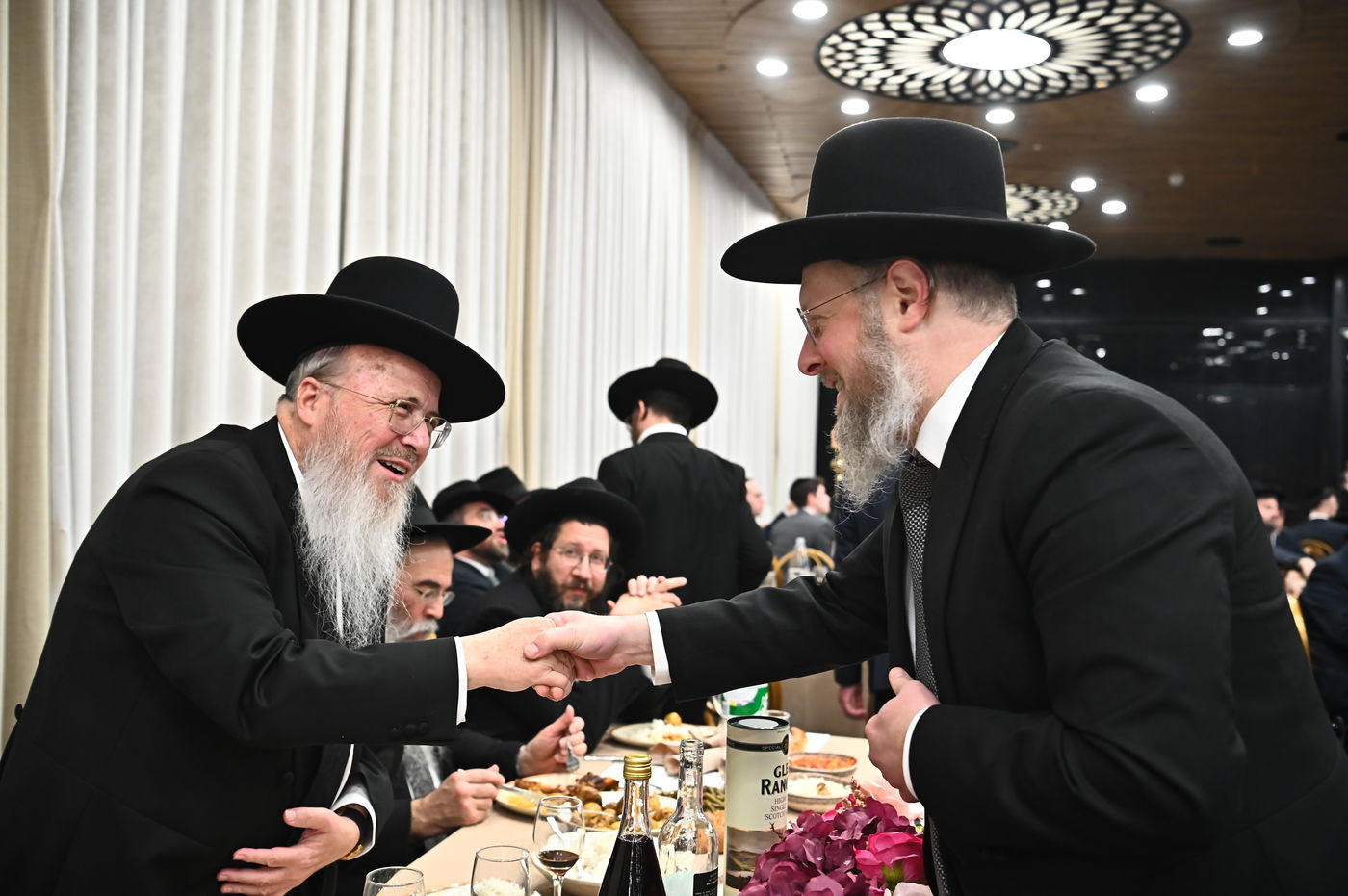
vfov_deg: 37.8
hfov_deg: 54.5
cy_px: 448
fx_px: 1309
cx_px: 674
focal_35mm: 35
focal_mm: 35
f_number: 4
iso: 2000
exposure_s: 1/200
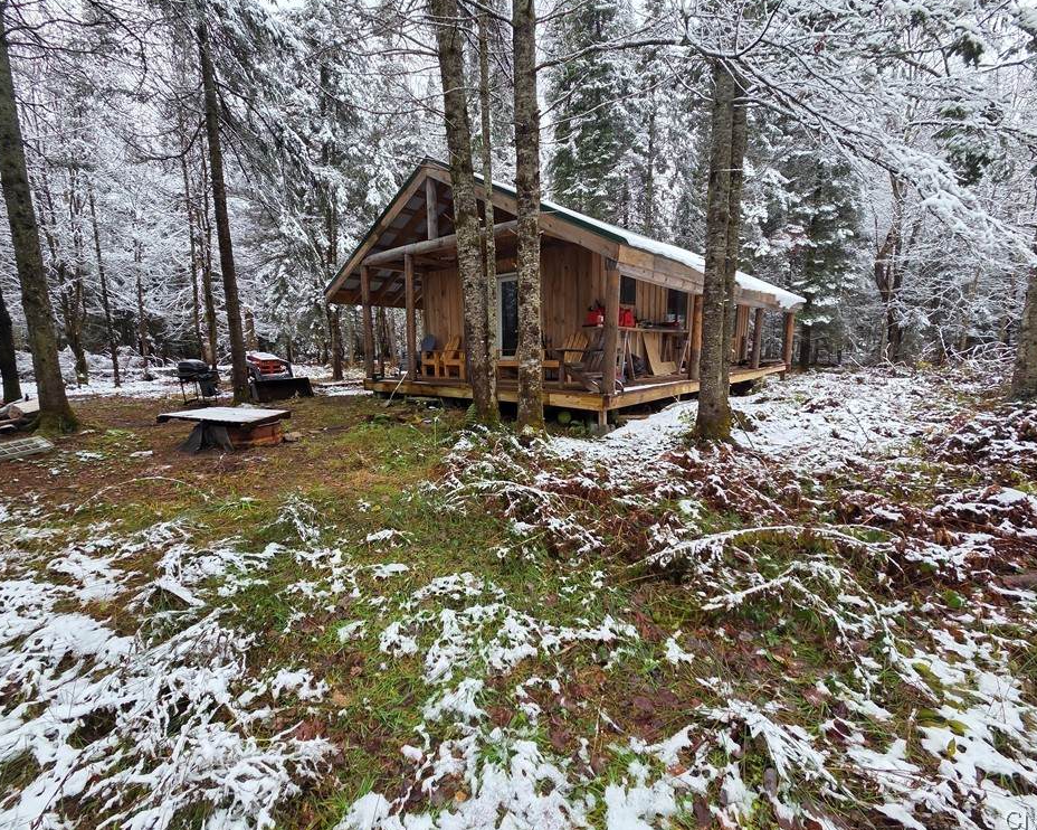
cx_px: 511
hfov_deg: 100.7
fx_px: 430
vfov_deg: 88.0
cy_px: 415
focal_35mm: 14
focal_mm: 2.2
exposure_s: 1/137
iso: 50
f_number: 2.2
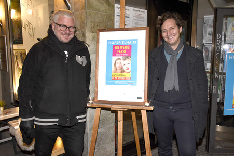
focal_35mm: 32
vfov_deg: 41.1
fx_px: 208
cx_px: 117
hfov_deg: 58.8
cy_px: 78
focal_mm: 32
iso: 3200
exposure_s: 1/60
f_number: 6.3
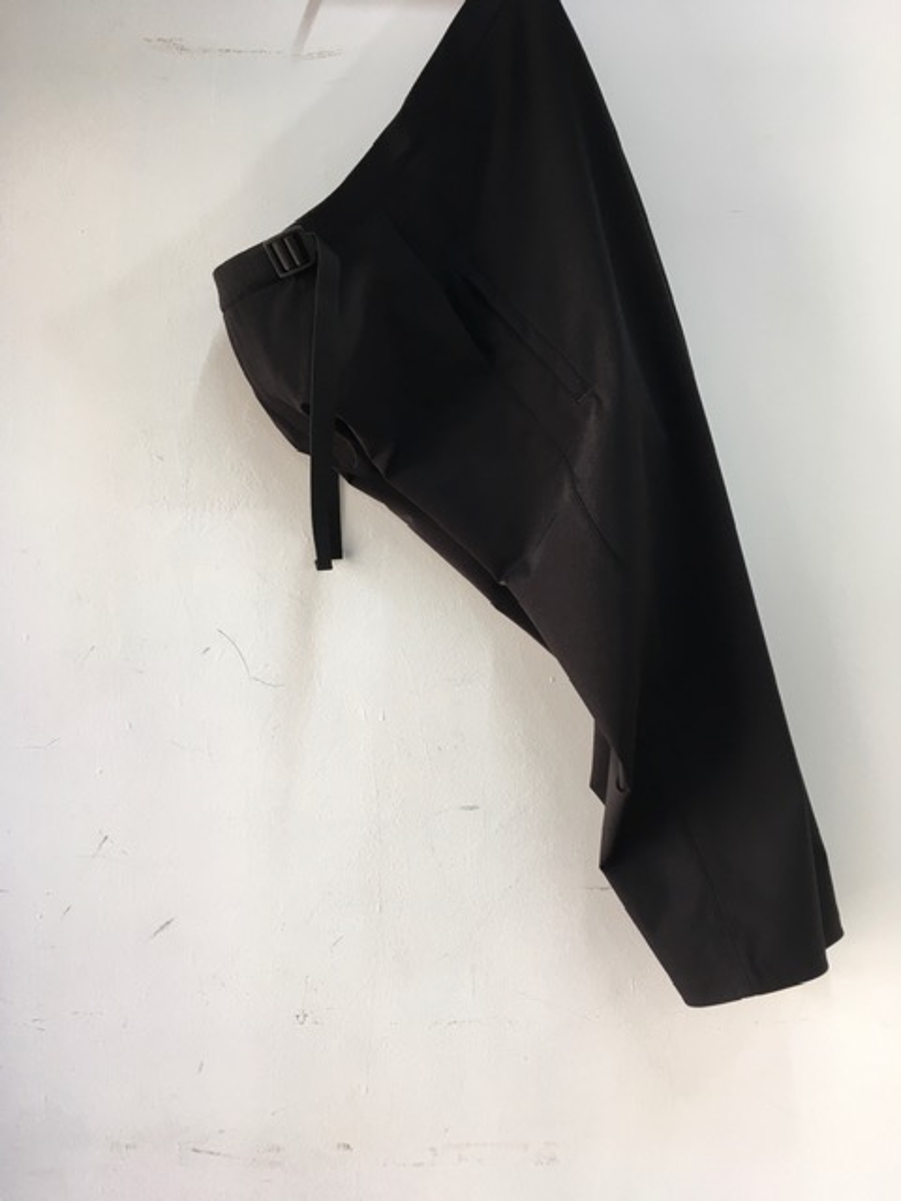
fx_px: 1006
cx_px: 450
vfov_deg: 61.7
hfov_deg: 48.2
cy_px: 600
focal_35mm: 29
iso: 25
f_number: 2.2
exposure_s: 1/33
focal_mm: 4.15
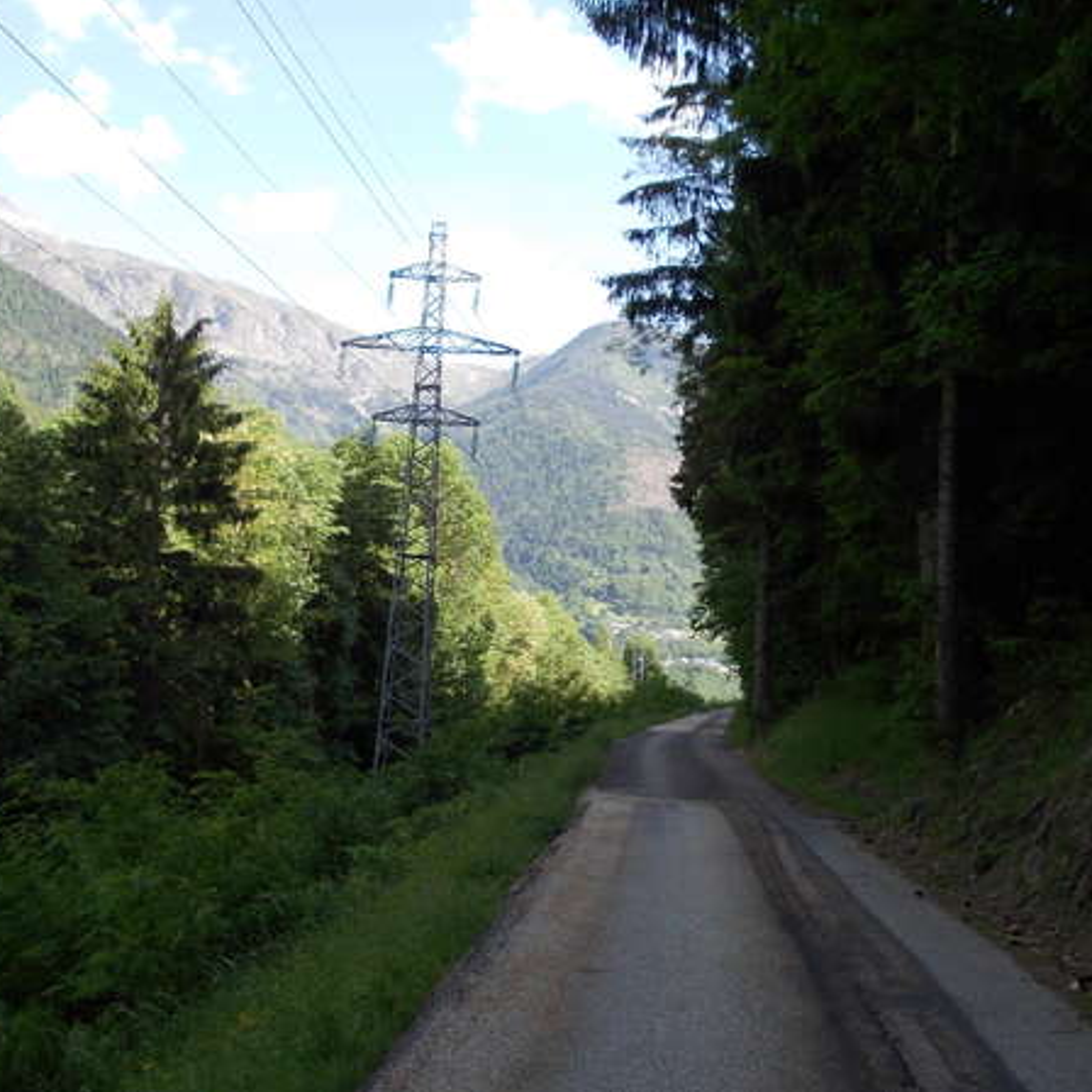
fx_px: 1606
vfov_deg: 37.6
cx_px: 617
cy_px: 546
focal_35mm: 45
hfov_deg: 37.5
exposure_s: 1/320
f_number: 3.1
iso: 80
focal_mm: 5.3
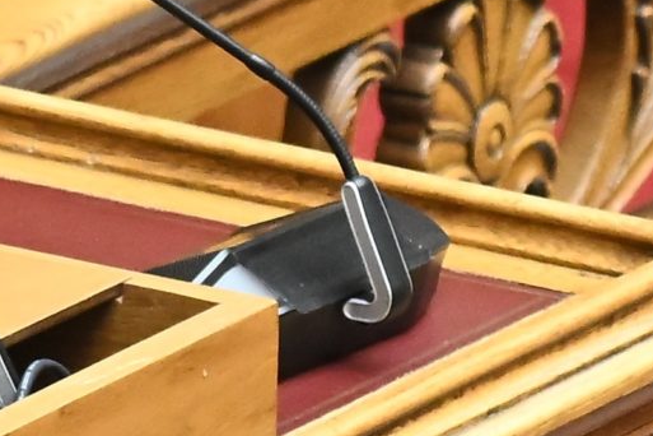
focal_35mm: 1573
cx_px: -896
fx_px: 28530
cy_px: -352
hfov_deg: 1.3
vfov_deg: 0.9
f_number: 5.6
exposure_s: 1/250
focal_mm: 210
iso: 5600
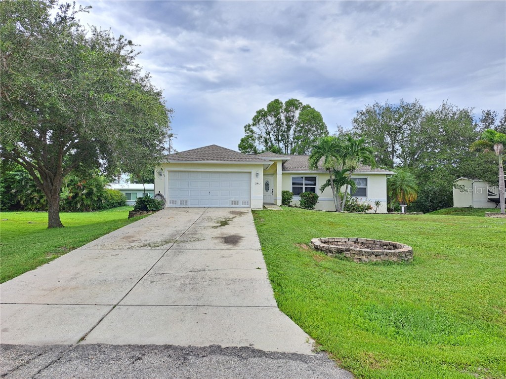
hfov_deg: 71.6
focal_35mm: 24
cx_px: 253
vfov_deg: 56.8
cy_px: 190
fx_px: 351
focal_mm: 5.23
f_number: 1.8
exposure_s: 1/906
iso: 50
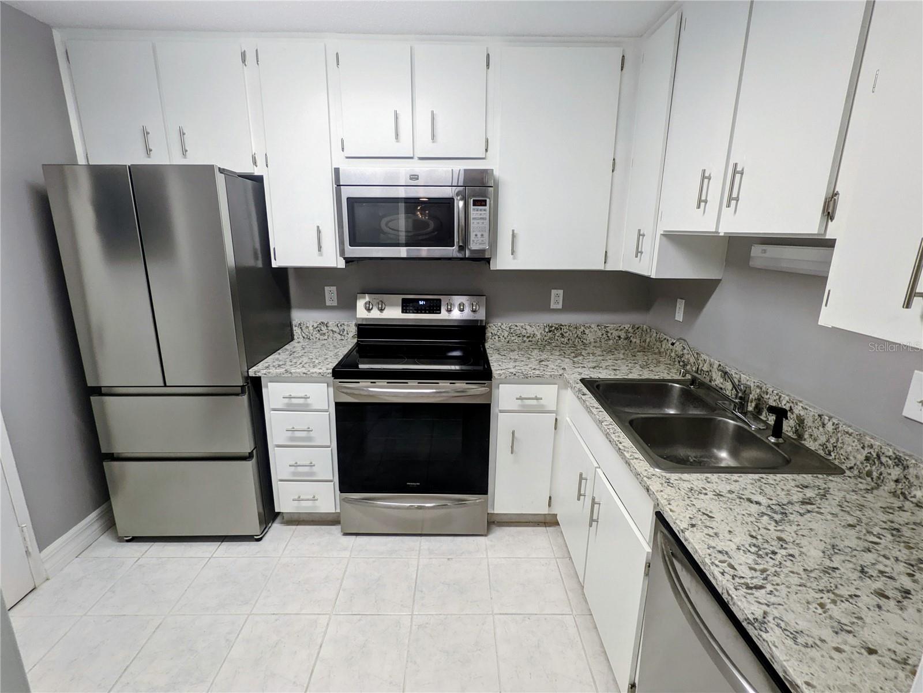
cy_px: 346
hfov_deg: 94.5
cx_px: 462
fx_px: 427
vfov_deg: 78.1
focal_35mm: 16
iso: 117
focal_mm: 2.22
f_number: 2.2
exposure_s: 1/30
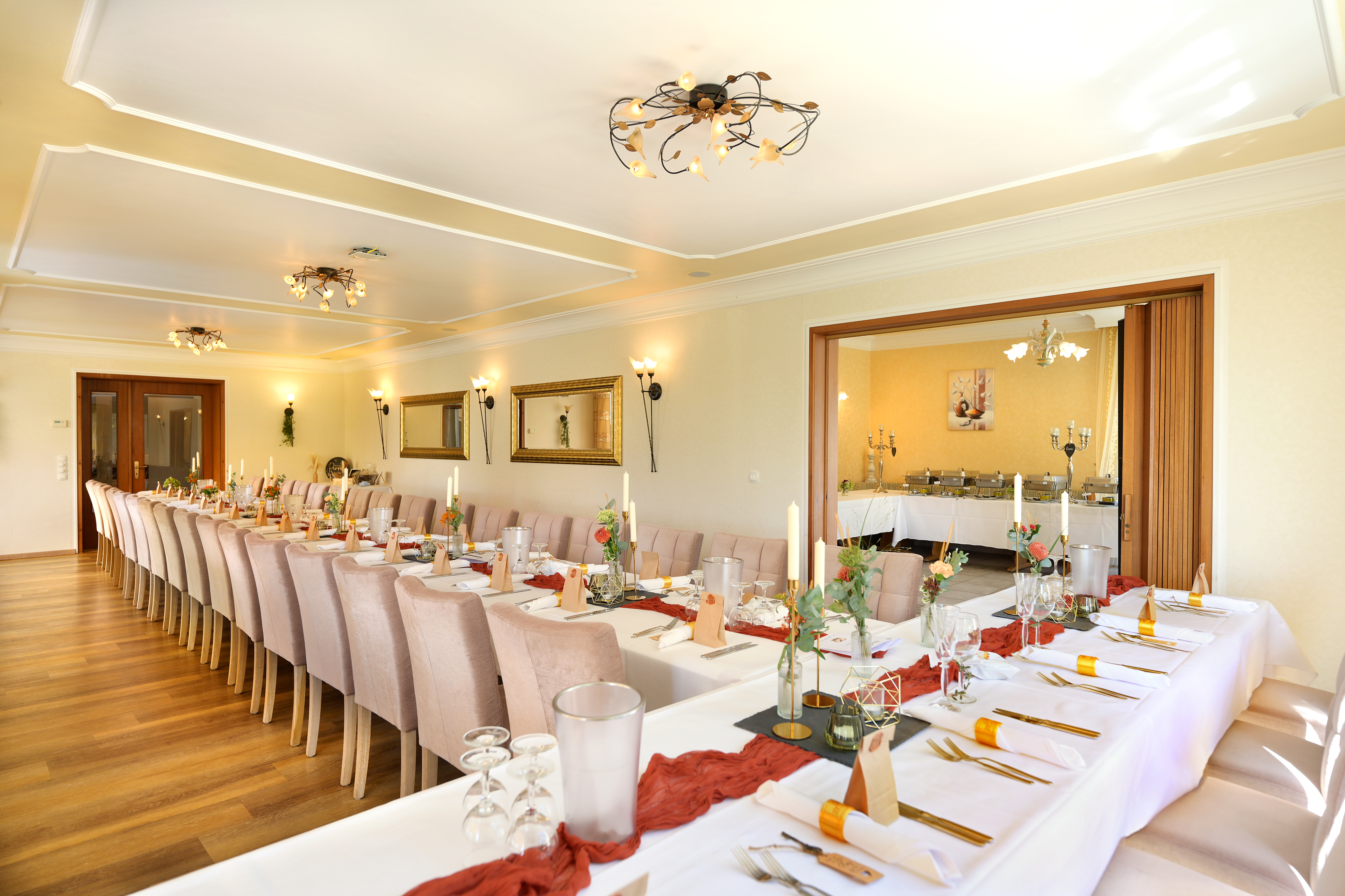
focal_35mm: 20
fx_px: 728
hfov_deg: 85.4
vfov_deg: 63.2
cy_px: 448
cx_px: 672
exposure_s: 1/25
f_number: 4
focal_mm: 19.5
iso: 64
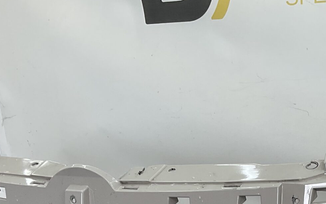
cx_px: 282
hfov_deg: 25.2
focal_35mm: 80
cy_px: 298
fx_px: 711
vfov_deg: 15.2
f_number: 1.8
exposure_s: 1/176
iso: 16
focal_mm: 3
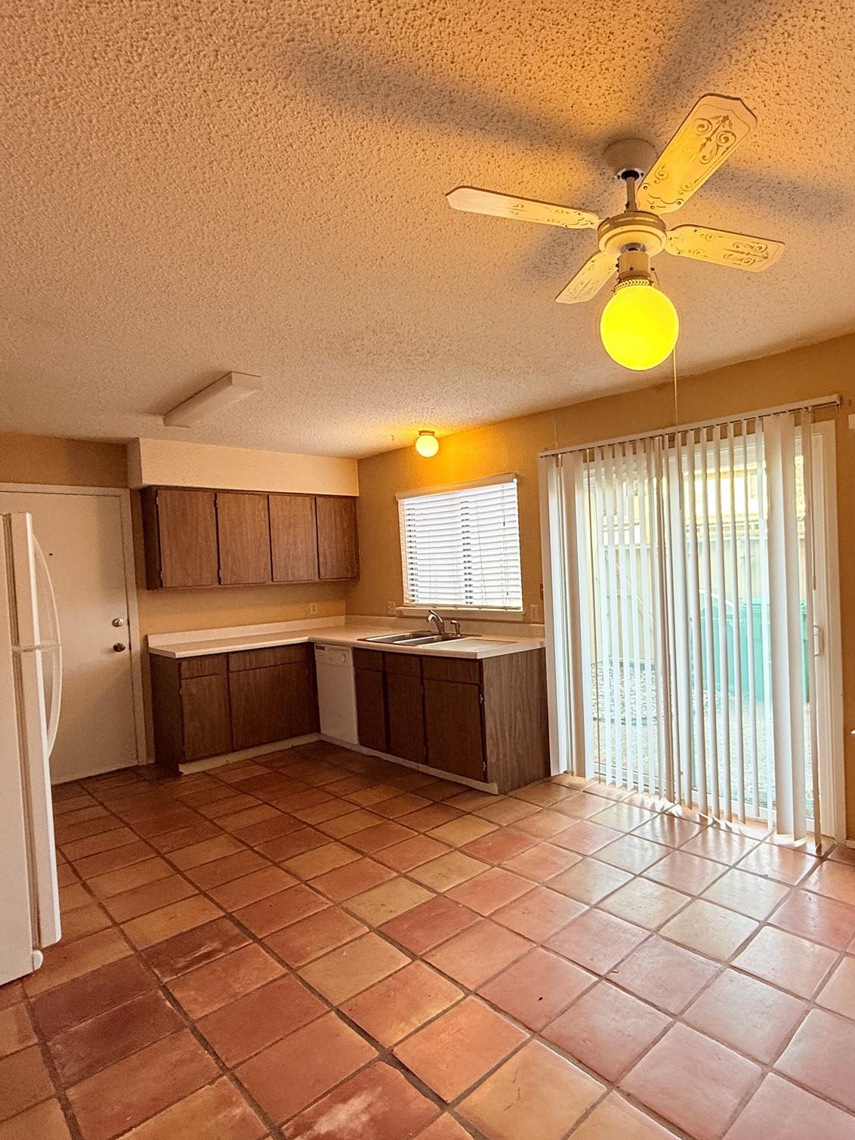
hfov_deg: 65.0
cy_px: 576
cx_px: 630
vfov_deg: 84.7
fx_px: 626
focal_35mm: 19
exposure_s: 1/120
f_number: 2.2
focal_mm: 2.22
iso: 125
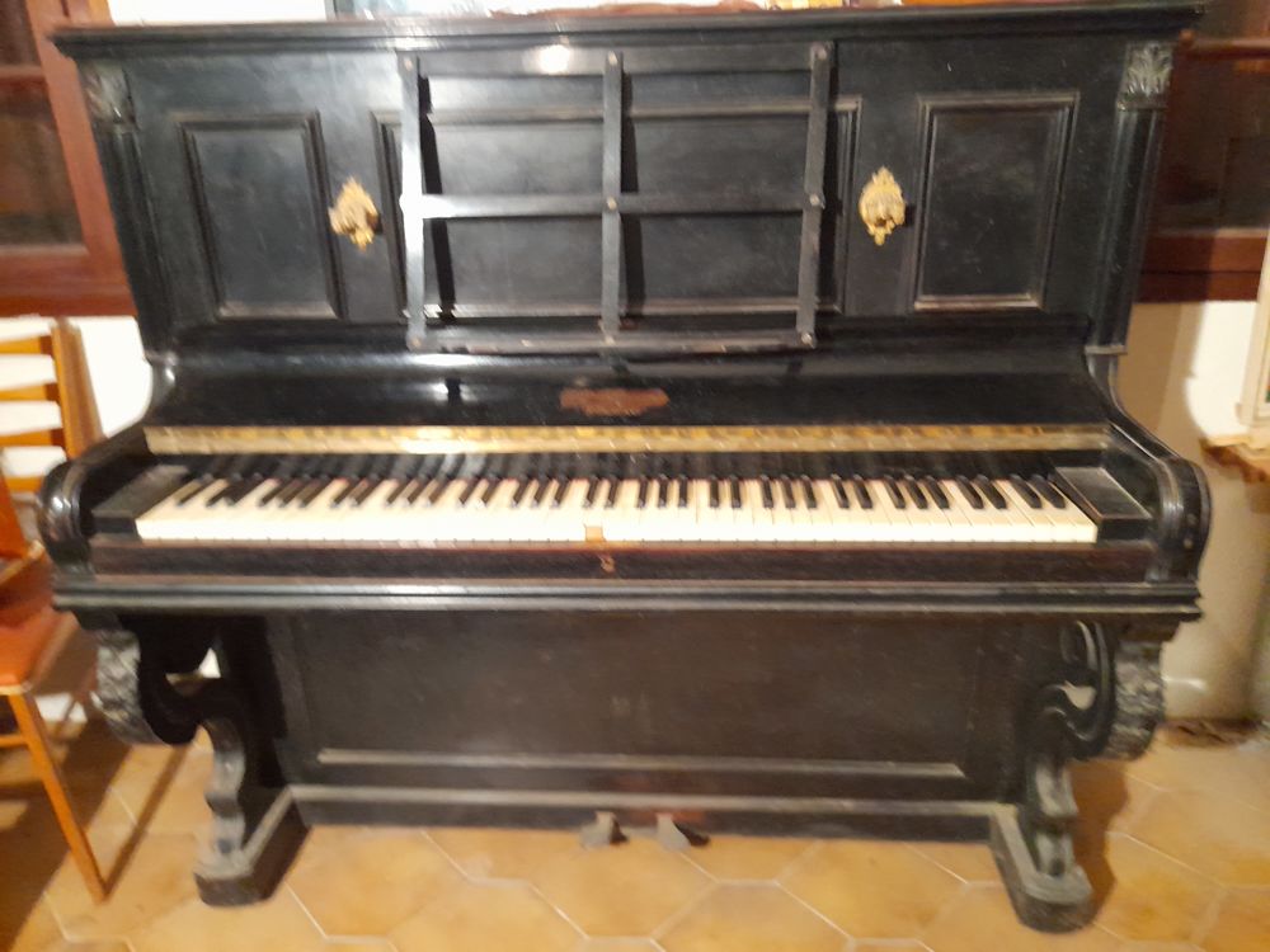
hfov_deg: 69.4
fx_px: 917
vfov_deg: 54.9
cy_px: 476
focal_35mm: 25
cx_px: 635
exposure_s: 1/20
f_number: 2
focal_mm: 4.6
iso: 1000
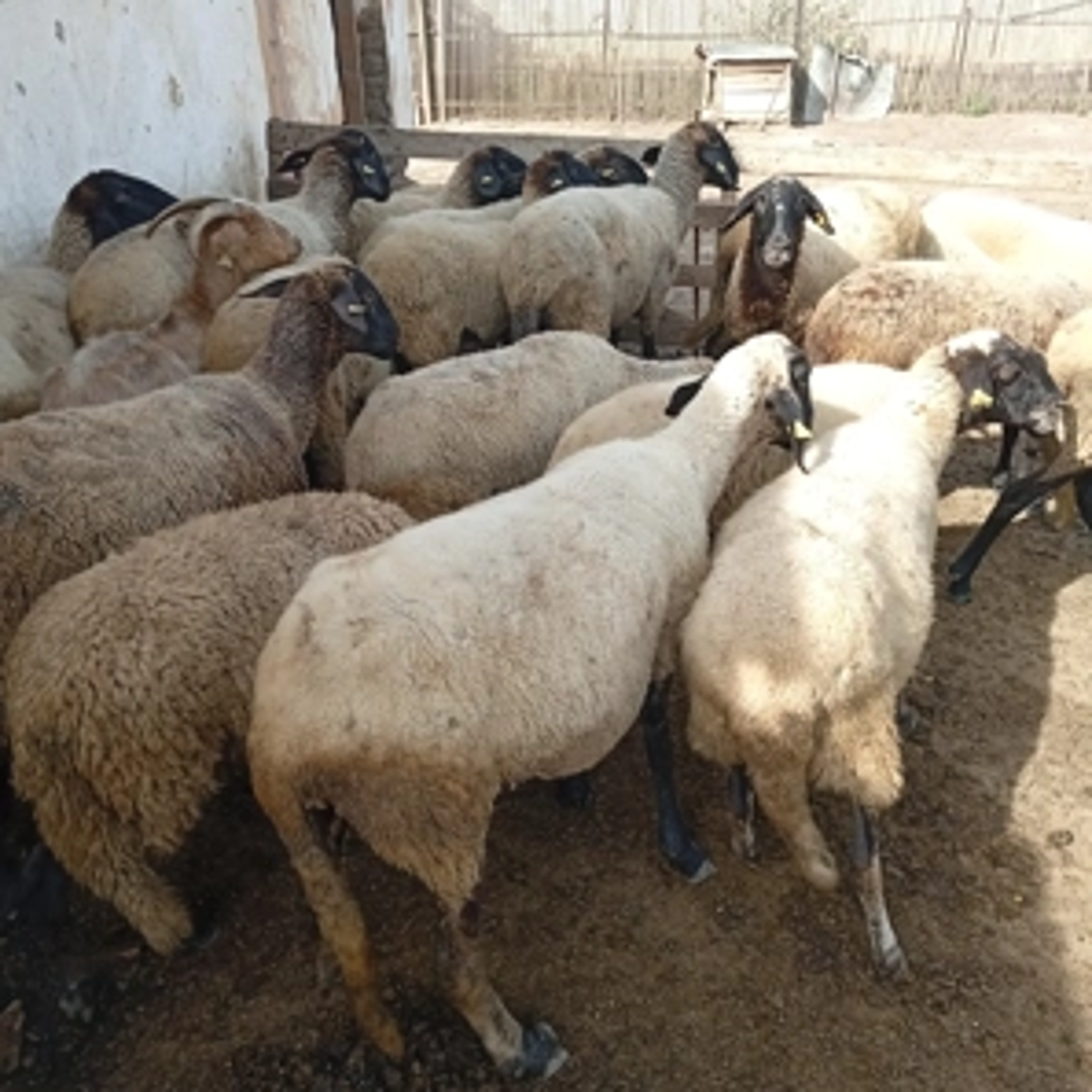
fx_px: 1142
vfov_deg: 51.1
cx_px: 544
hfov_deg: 51.1
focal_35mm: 32
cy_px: 570
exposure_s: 1/163
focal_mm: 3.98
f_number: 1.8
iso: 50
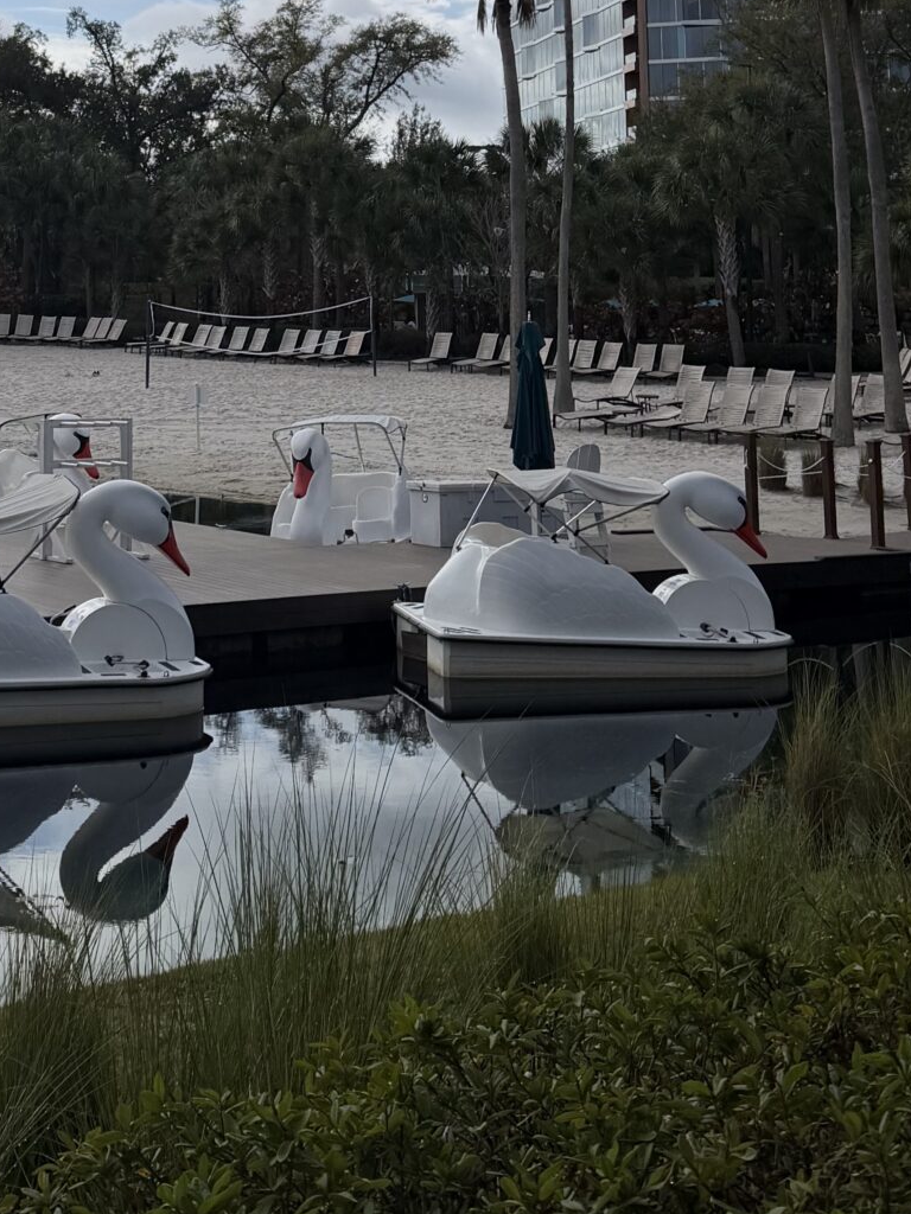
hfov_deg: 23.9
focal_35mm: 60
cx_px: 120
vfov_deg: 29.5
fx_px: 2105
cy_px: -65
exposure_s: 1/14286
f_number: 1.78
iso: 80
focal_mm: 6.76
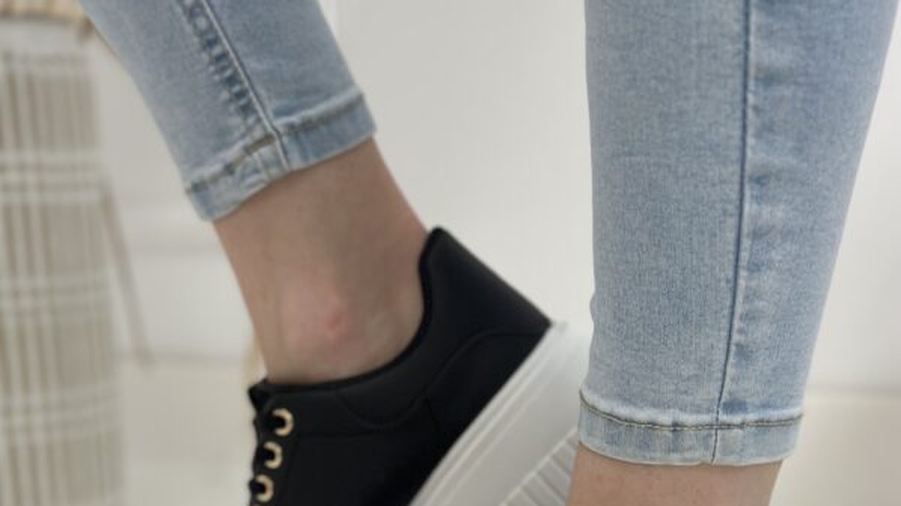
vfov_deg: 16.5
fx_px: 1672
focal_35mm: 70
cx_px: 450
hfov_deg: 30.2
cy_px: 601
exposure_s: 1/100
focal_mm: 6.86
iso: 125
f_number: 1.78
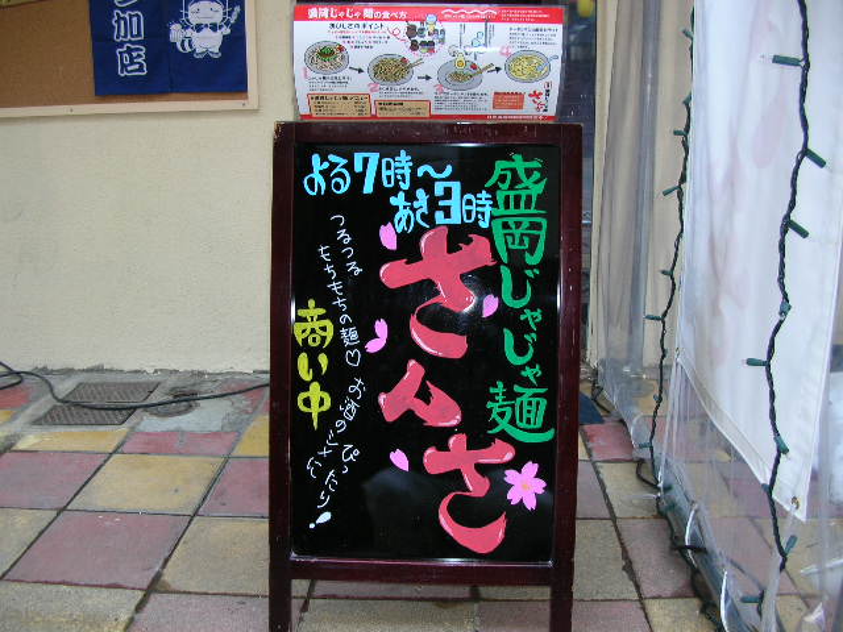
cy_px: 316
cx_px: 422
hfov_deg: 52.6
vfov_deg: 40.7
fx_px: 852
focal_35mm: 35
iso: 50
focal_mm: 5.8
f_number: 2.8
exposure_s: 1/30
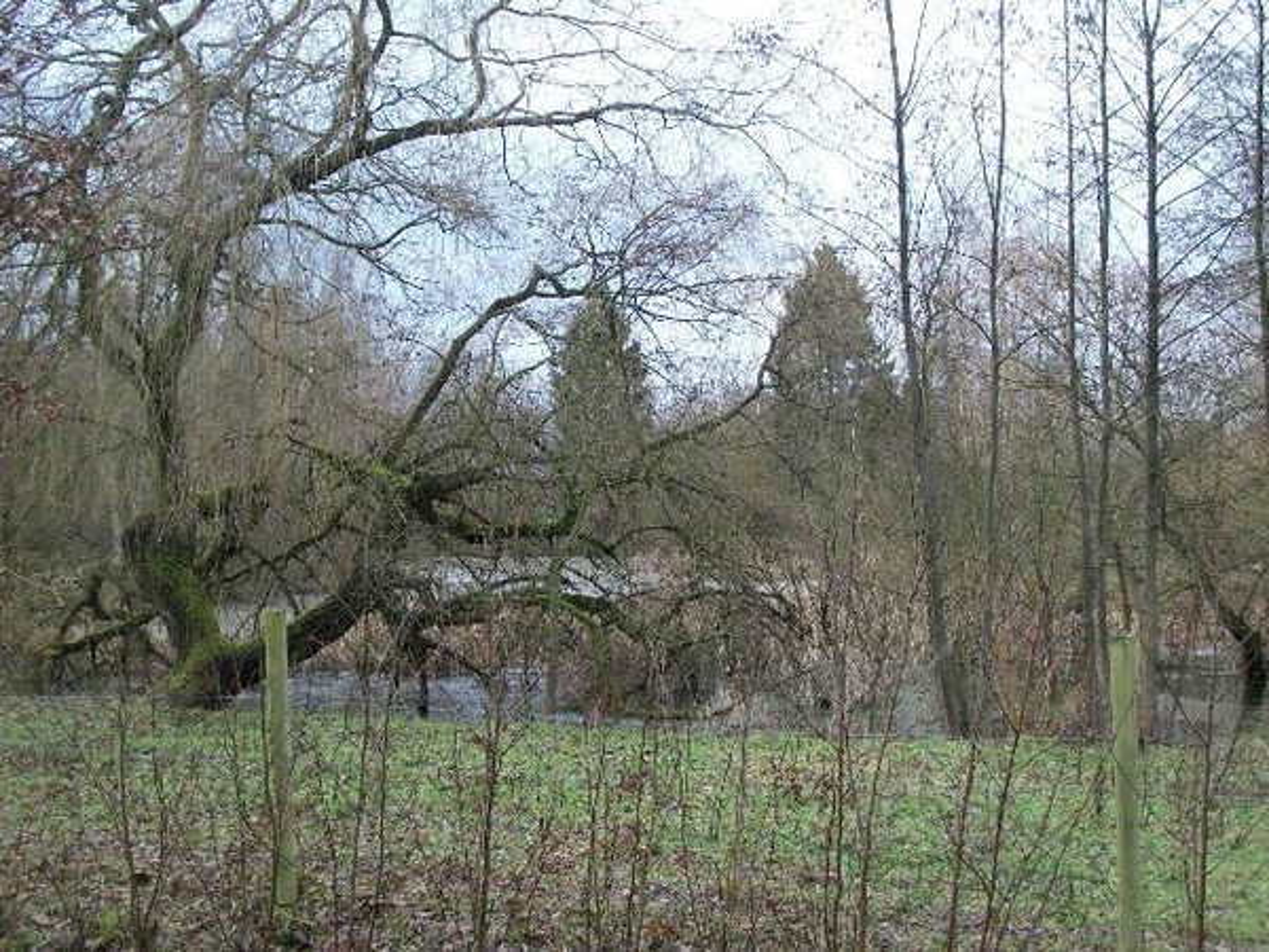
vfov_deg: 36.0
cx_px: 634
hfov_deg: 46.8
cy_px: 476
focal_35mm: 40
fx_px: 1466
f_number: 3.2
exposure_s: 1/125
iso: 80
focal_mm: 7.1
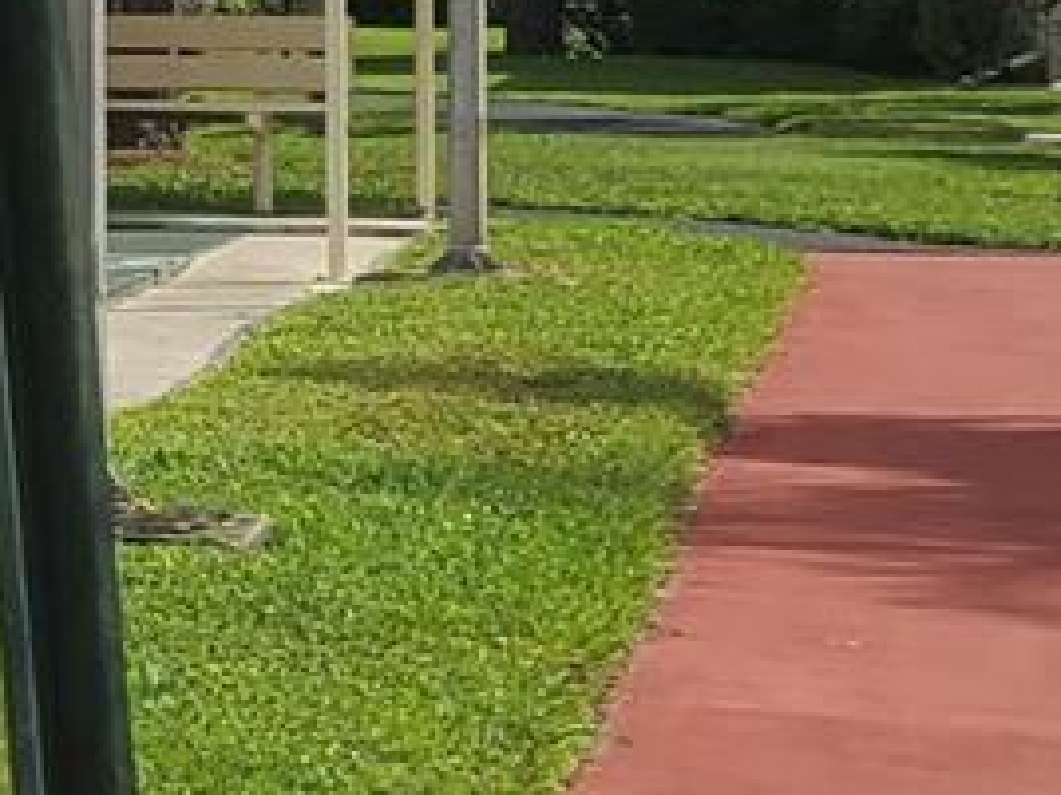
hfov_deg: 8.3
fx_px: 5854
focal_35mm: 191
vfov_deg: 7.7
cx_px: -2407
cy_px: -119
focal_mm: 7
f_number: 1.8
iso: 16
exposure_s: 1/1387
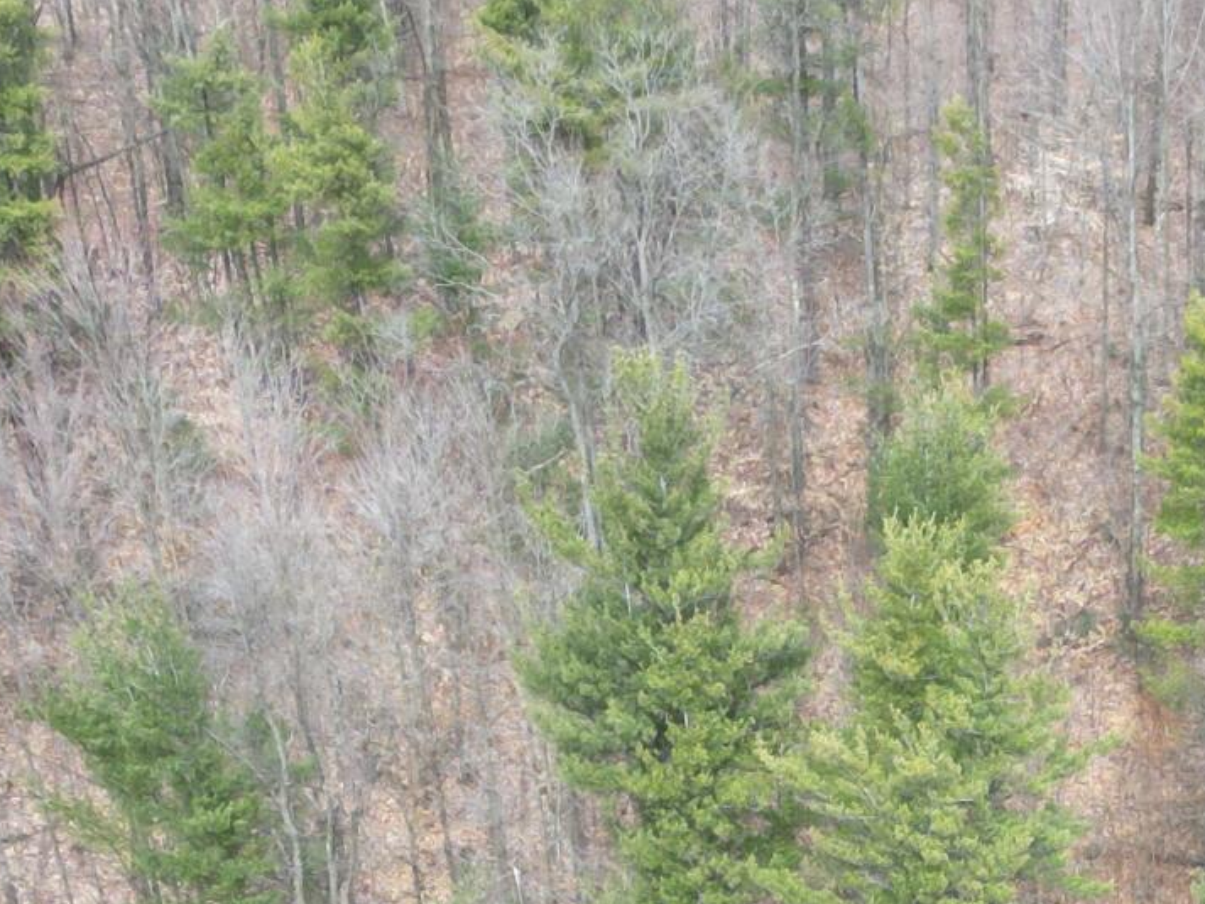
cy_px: 1386
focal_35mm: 101
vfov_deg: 13.7
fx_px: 3516
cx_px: 967
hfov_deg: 19.2
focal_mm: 6.72
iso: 100
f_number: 1.7
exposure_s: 1/640
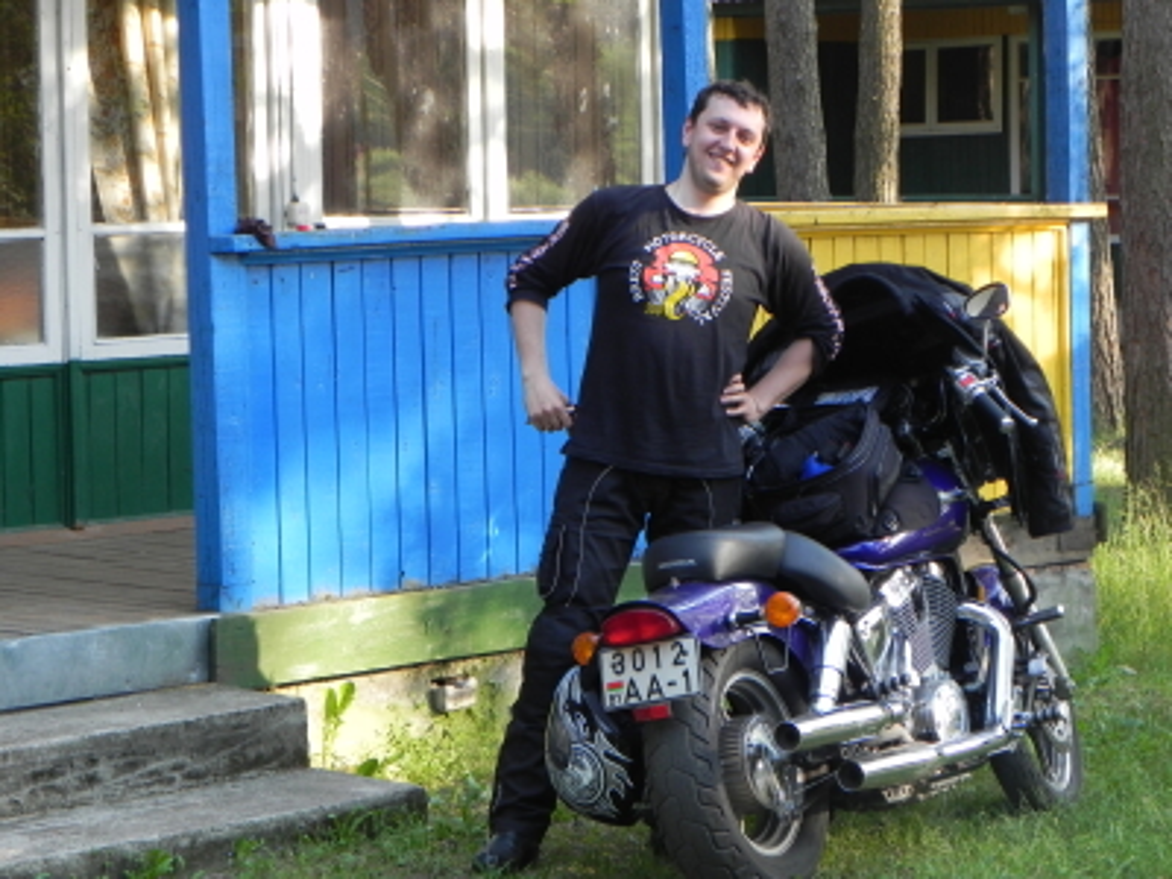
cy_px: 440
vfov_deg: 14.1
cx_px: 586
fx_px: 3555
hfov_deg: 18.7
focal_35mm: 105
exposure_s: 1/62
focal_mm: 18.8
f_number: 4
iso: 160
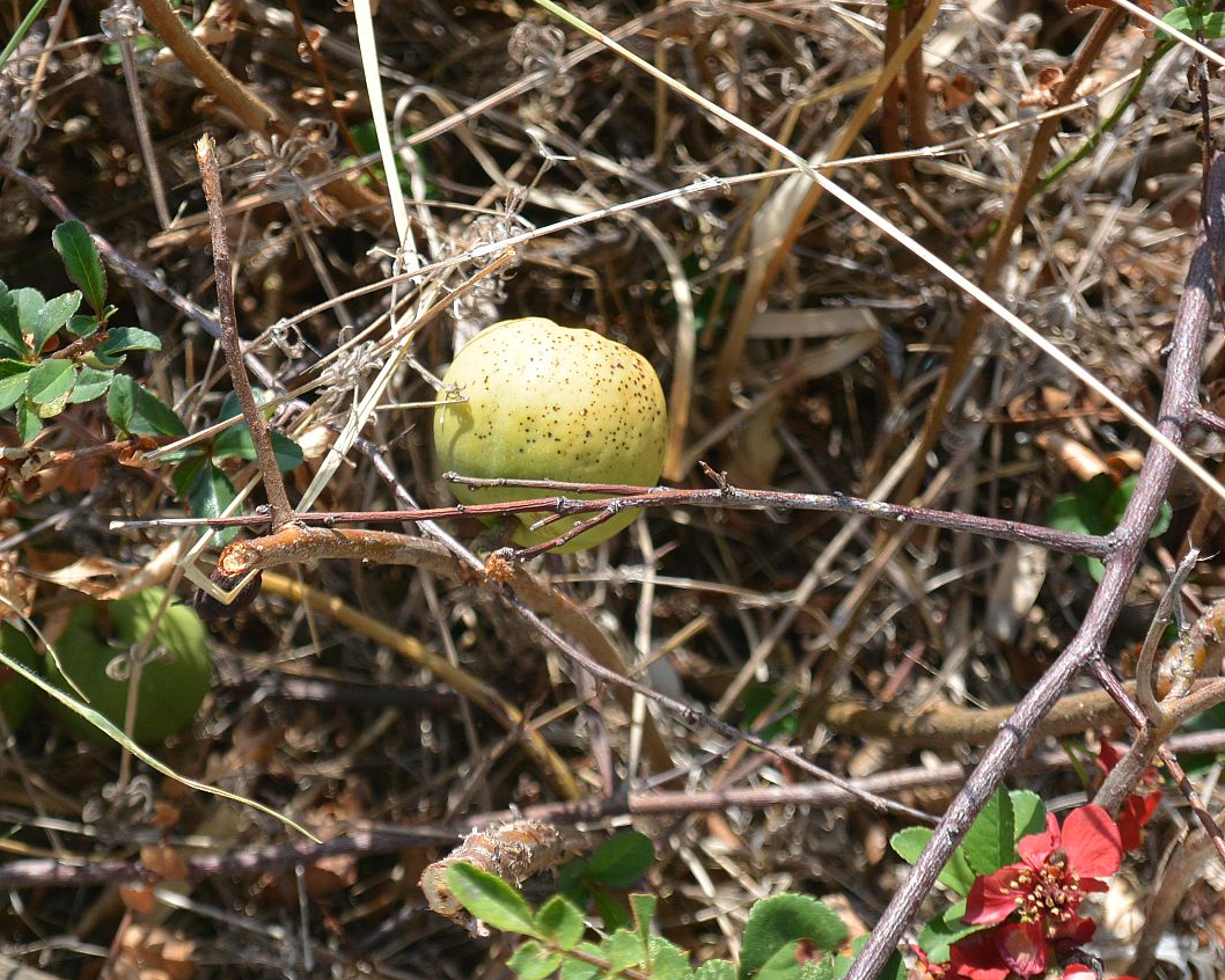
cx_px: 508
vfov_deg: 16.7
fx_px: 3335
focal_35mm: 92
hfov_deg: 20.8
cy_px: 491
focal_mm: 30
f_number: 5.6
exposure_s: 1/500
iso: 160
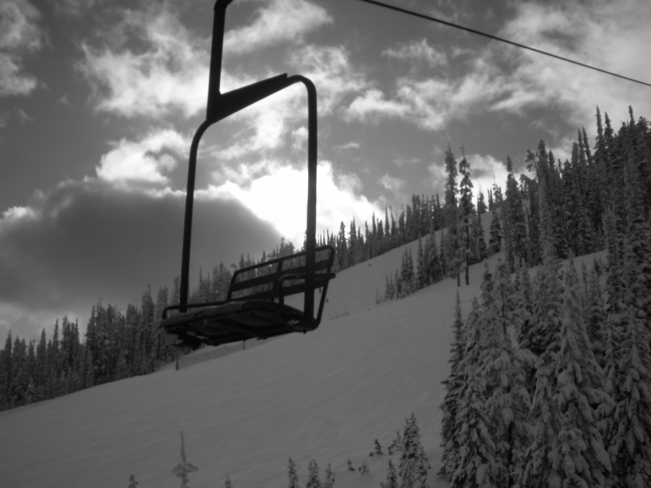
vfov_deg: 40.7
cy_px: 244
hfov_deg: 52.6
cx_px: 326
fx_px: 658
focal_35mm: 35
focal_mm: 6.3
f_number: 5.6
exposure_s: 1/1035
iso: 64
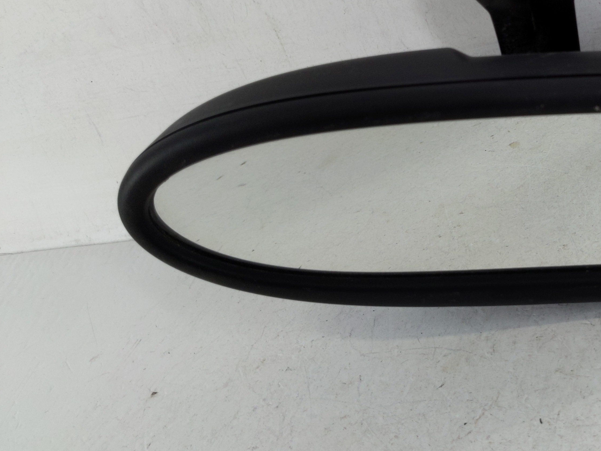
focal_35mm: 45
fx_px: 781
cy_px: 165
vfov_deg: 32.0
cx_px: 539
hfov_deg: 39.1
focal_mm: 4.38
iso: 60
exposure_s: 1/109
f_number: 1.73
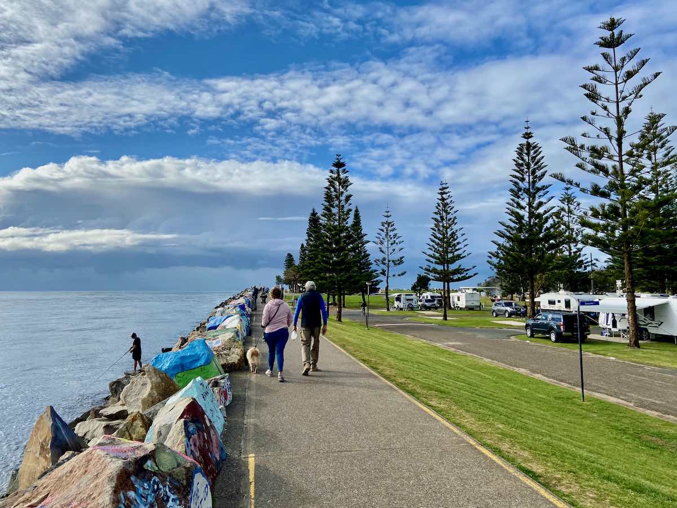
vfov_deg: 53.1
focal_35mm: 26
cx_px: 338
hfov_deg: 67.3
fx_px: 508
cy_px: 254
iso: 32
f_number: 1.8
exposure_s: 1/4444
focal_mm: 4.25
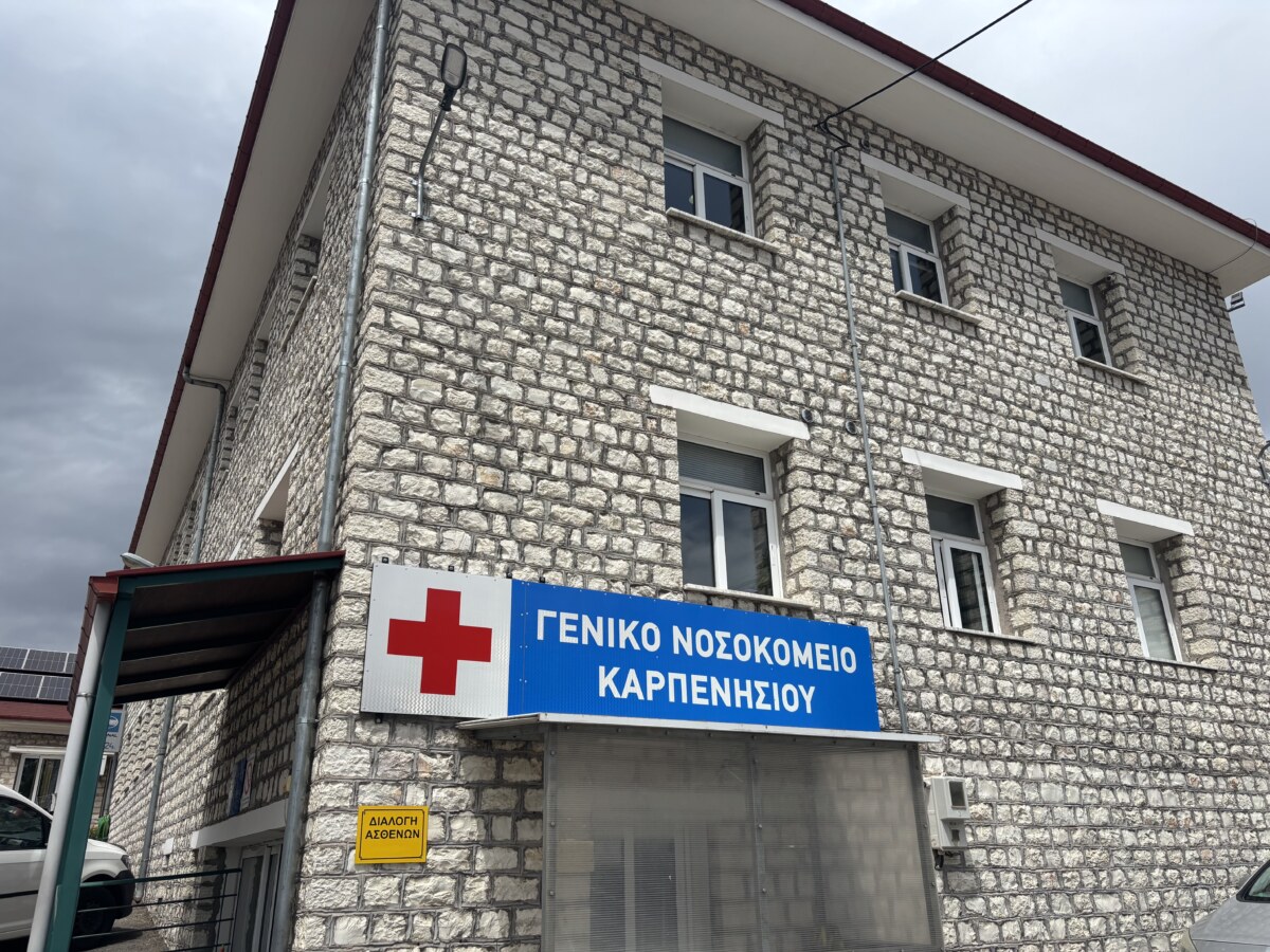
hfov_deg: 67.3
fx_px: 954
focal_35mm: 26
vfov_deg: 53.1
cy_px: 476
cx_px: 635
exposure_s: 1/4854
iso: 50
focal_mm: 5.96
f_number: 1.6
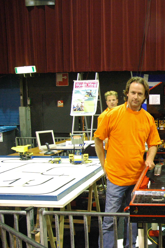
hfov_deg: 29.7
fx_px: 282
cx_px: 178
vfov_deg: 47.4
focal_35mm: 41
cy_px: 124
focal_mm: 18
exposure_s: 1/15
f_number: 3.5
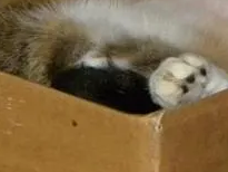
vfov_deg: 4.0
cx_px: -6
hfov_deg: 5.3
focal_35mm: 371
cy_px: -28
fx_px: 2445
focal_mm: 16.9
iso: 400
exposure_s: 1/30
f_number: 4
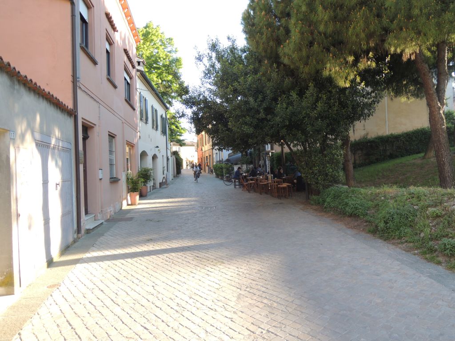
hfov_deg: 71.6
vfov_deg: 56.8
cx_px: 228
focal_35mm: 24
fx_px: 315
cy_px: 170
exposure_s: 1/125
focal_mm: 4.3
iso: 100
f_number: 2.8
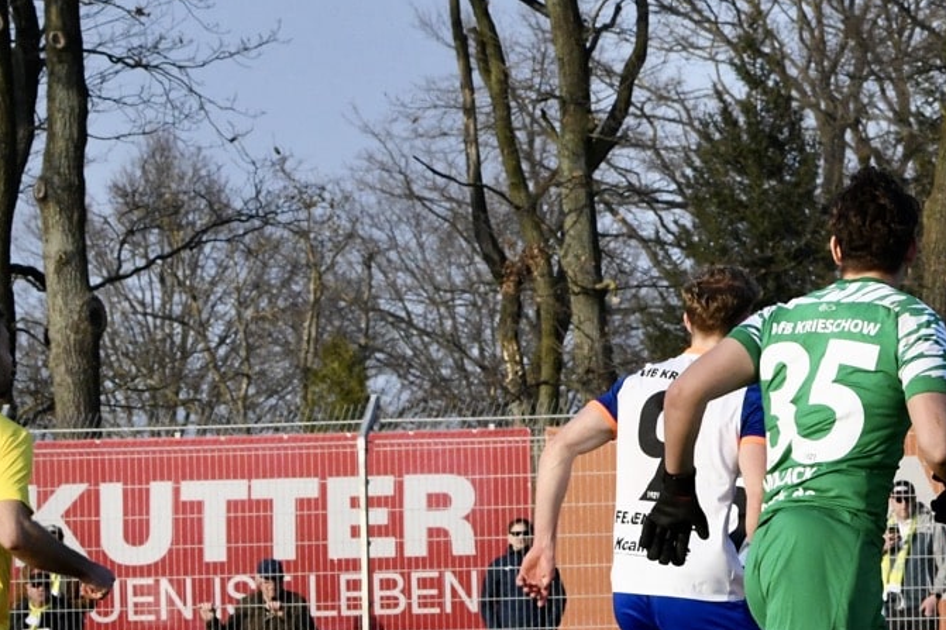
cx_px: 758
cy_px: 494
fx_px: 6016
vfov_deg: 6.0
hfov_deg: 9.0
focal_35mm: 229
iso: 2500
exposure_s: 1/1600
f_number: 13
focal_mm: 120
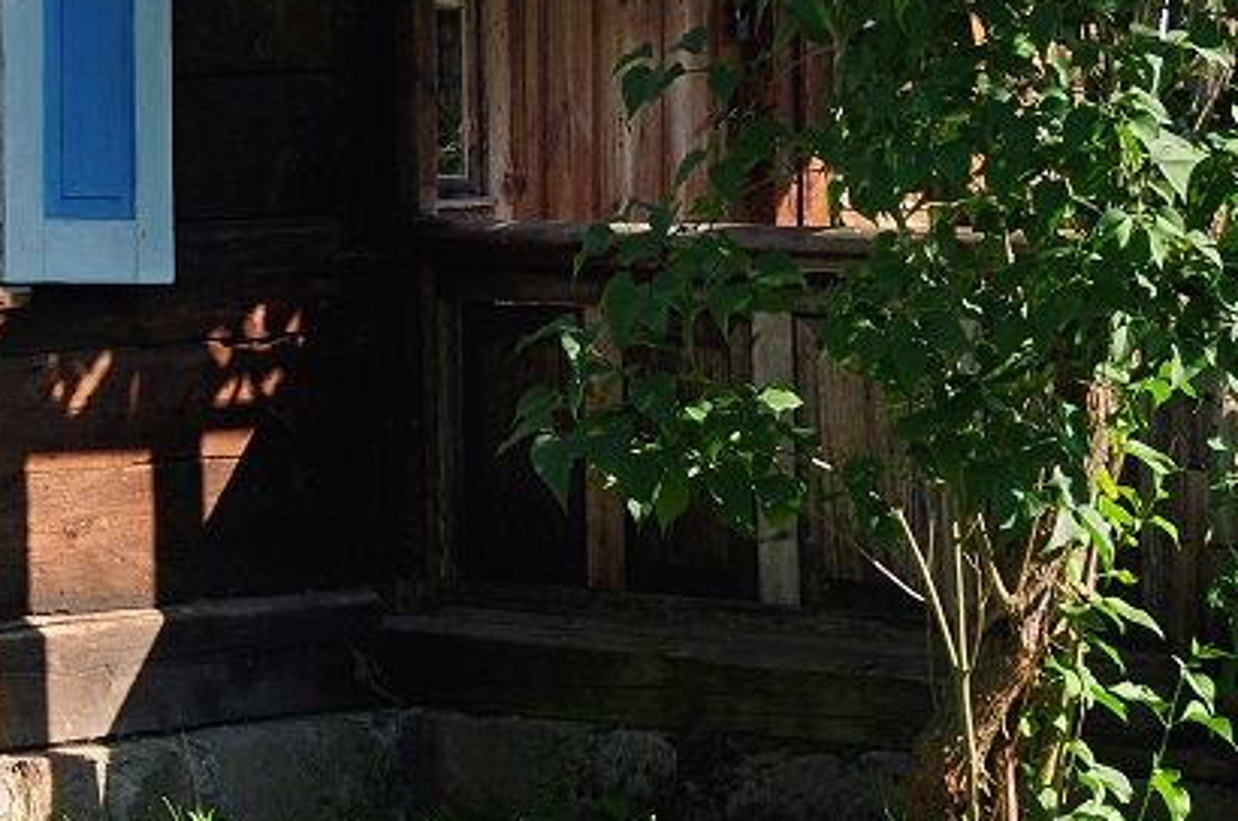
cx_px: -377
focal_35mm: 154
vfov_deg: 8.8
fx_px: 5288
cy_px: -26
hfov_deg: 12.9
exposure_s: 1/80
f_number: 9
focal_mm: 36
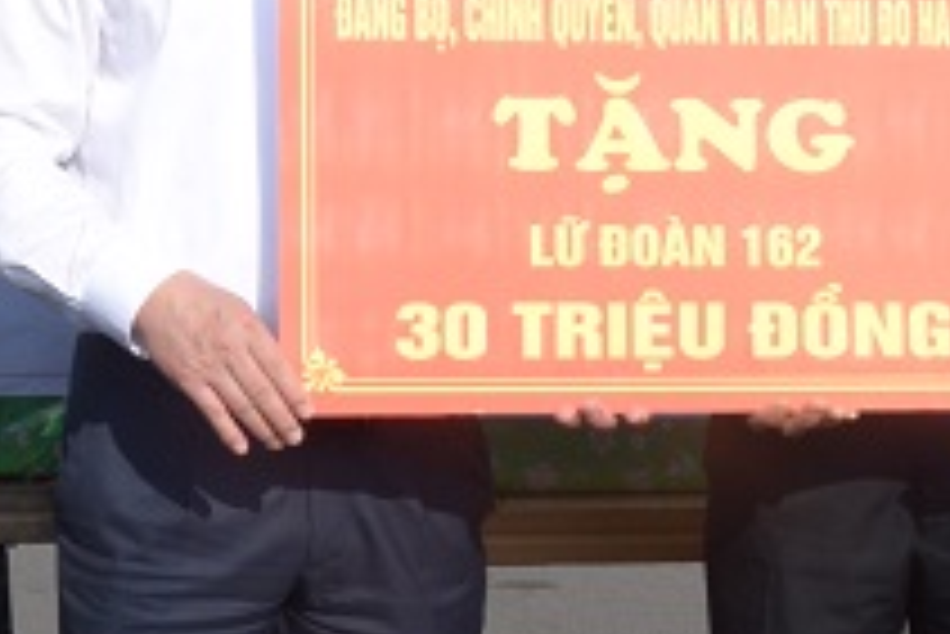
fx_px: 3802
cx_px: 612
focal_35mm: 144
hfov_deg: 14.2
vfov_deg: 9.5
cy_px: 157
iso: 640
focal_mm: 31
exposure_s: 1/200
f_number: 22
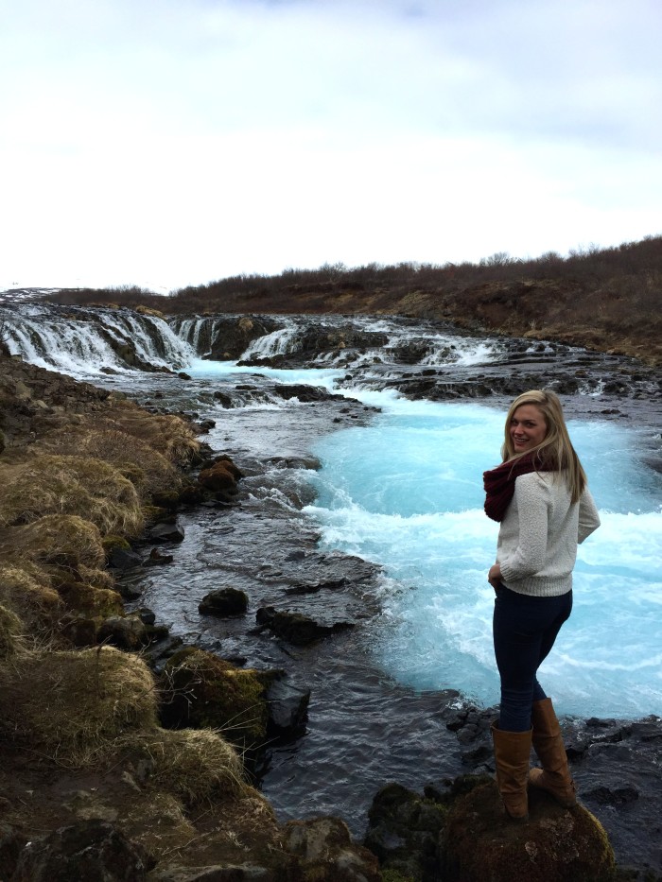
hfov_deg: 48.2
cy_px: 441
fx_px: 739
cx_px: 331
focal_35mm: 29
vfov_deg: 61.7
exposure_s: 1/3300
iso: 32
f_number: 2.2
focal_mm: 4.15
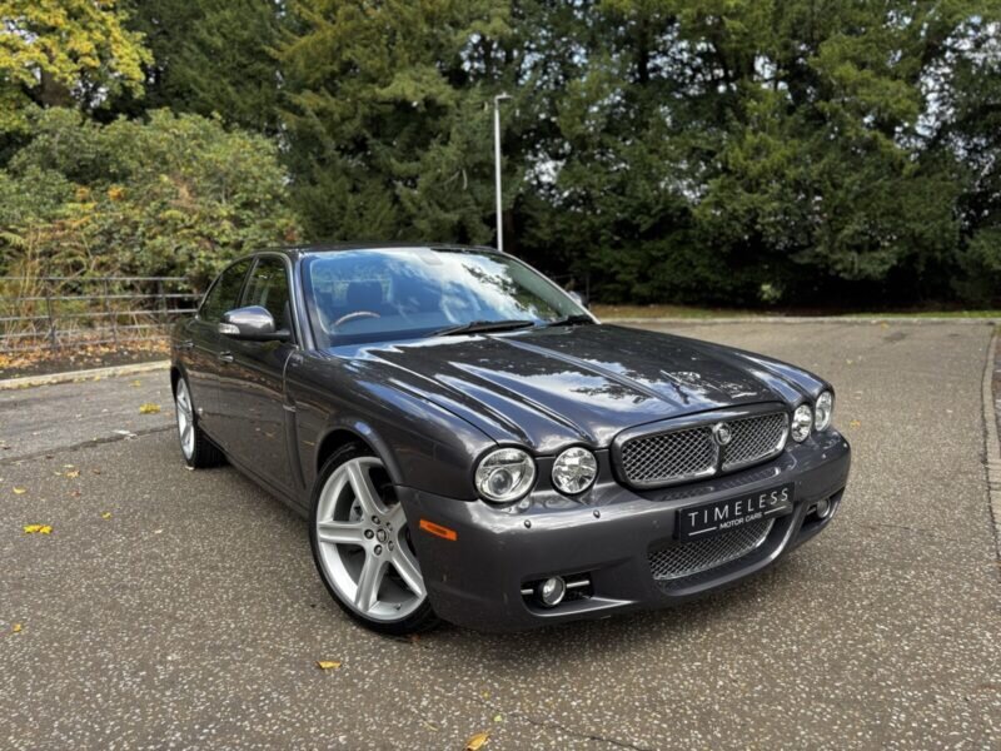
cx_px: 500
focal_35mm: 26
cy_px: 376
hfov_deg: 67.3
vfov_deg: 53.1
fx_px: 752
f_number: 1.6
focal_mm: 5.96
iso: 50
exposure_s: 1/372
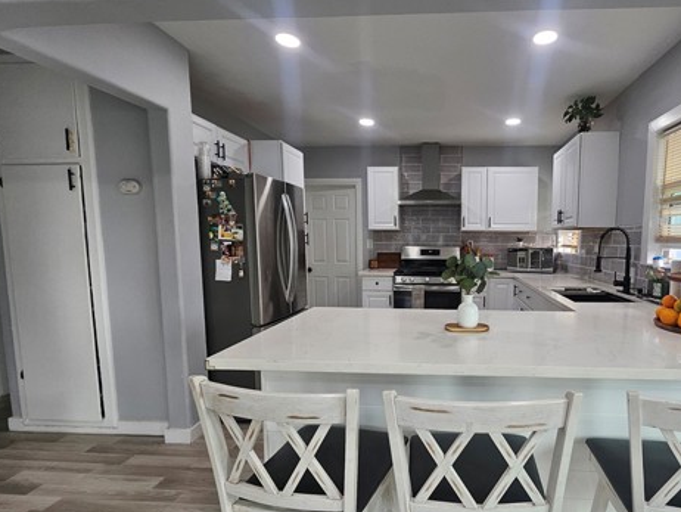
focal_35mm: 18
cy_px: 271
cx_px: 441
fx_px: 354
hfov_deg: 85.3
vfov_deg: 71.6
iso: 64
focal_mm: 1.74
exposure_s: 1/60
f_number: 2.2
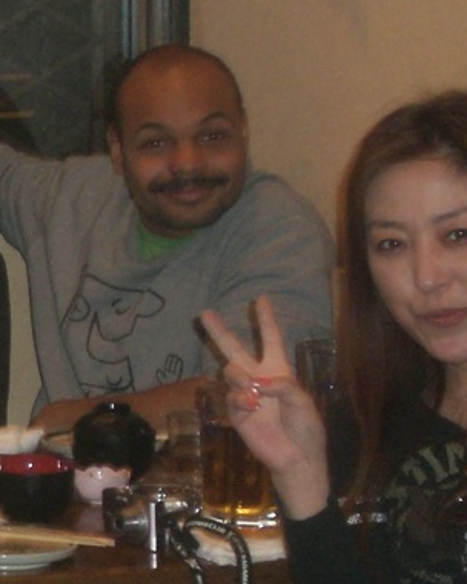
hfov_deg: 9.2
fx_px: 2799
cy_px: 255
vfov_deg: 11.9
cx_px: -267
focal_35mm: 162
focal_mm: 10.4
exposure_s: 1/30
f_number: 4
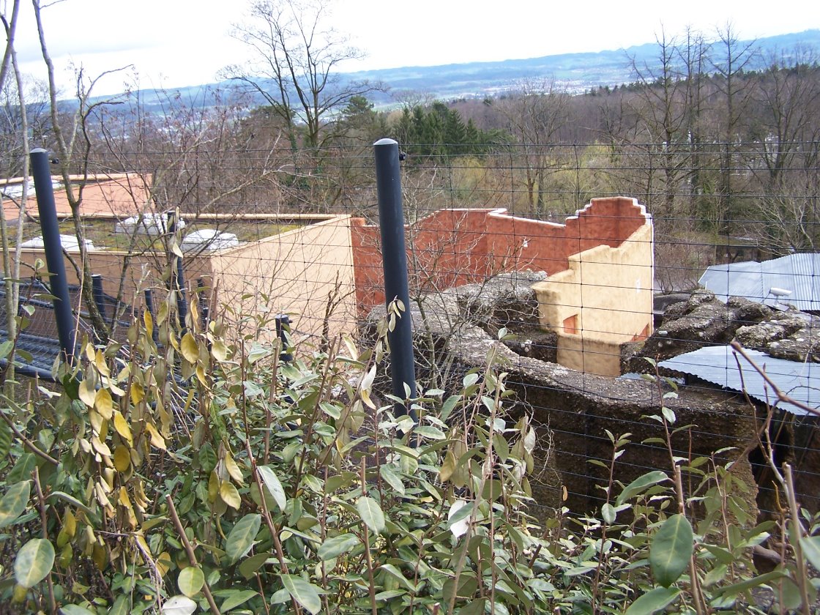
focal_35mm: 38
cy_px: 308
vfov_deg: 37.7
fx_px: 900
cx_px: 410
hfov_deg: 49.0
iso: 80
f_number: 2.8
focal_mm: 6.3
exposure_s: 1/320
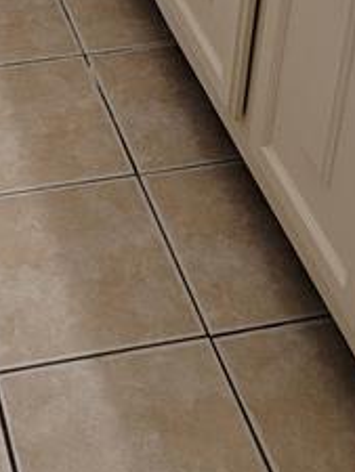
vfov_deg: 20.6
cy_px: -222
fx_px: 1120
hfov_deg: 17.6
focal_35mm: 82
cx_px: 15
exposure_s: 1/120
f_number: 1.8
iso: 200
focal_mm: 6.7
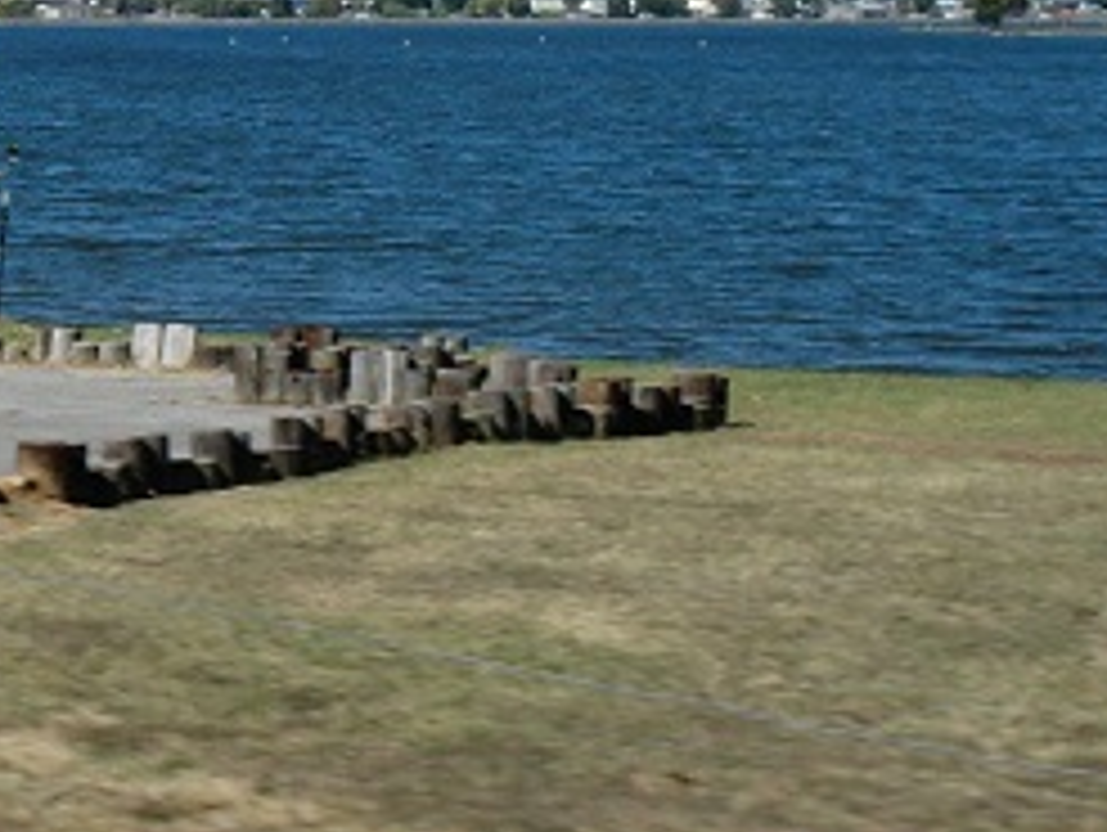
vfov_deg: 14.4
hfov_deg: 17.8
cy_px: 94
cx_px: -385
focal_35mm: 102
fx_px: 3265
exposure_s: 1/250
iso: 64
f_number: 7.8
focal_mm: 6.3
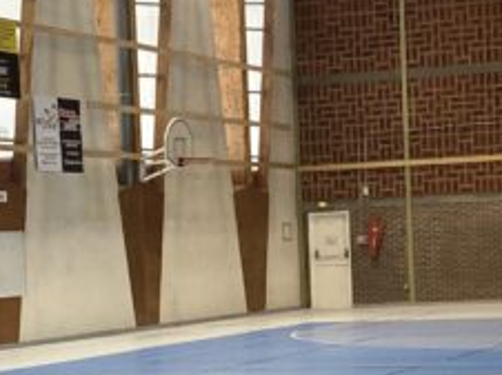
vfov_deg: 11.6
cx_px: 298
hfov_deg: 15.5
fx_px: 1840
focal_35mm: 127
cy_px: 304
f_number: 1.8
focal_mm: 3.99
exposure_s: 1/50
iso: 160
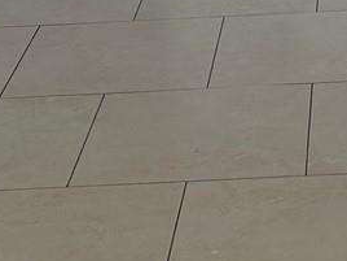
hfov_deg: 12.5
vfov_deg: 8.6
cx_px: 397
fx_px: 1554
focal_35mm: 155
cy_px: -396
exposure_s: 1/340
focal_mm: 5.7
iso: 50
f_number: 1.5
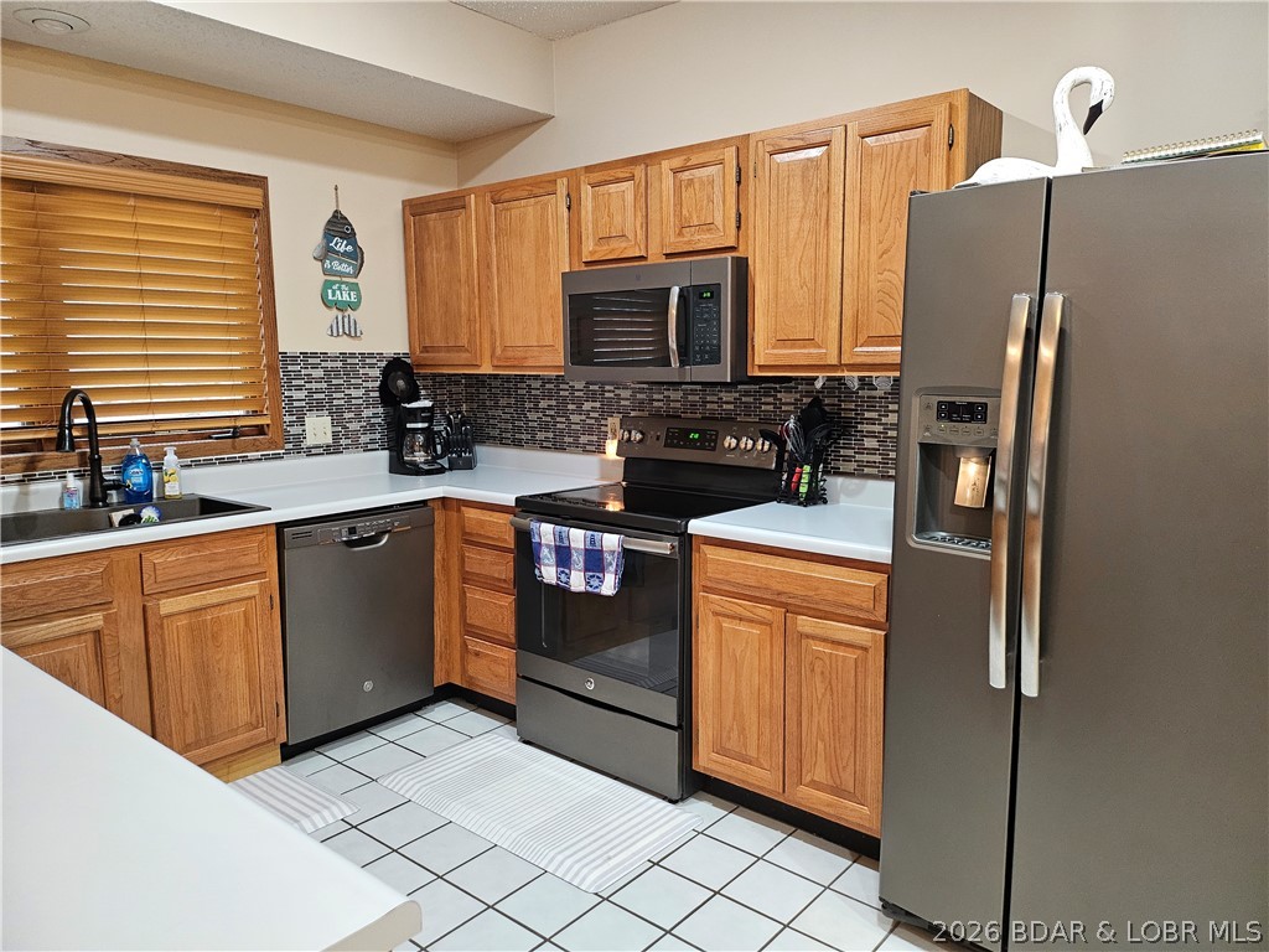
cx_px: 634
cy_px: 476
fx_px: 880
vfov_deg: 56.8
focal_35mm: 24
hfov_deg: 71.6
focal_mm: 5
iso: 640
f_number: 1.8
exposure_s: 1/60
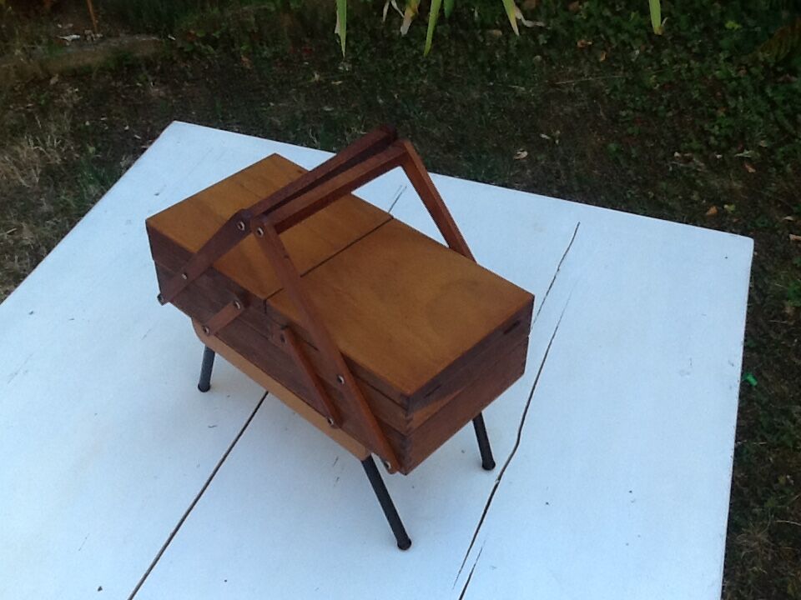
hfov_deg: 42.9
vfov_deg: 32.9
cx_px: 400
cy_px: 300
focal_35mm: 44
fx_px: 1018
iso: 40
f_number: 2.4
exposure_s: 1/165
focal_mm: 2.03
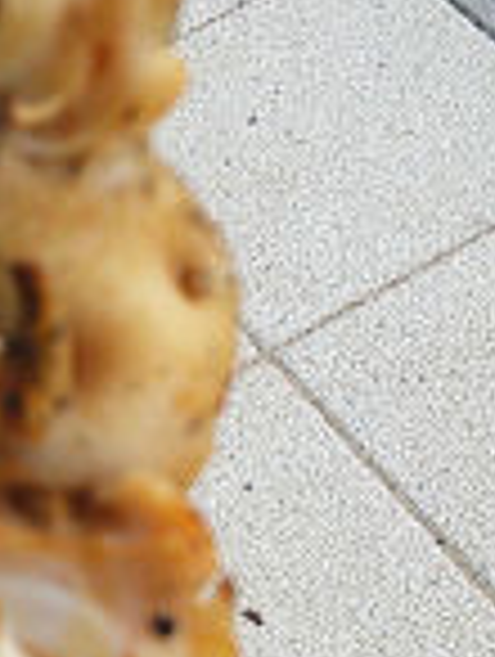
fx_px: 1559
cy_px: 490
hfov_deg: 17.9
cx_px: 94
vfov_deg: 23.6
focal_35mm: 82
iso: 40
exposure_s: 1/807
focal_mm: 4.06
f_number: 1.94
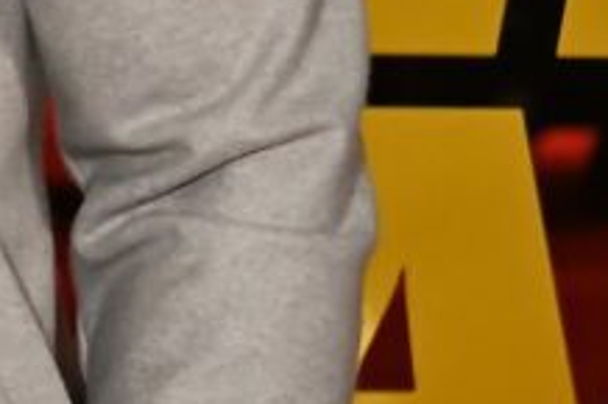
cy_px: 98
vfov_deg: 3.9
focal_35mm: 353
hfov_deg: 5.7
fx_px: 5957
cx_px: -605
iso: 1250
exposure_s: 1/400
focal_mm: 50
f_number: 4
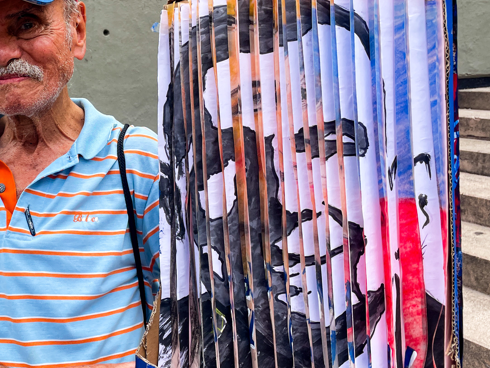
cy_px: 177
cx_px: 76
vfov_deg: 29.7
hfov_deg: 37.1
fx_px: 694
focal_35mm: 49
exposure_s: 1/1000
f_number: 1.6
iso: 32
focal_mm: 4.2
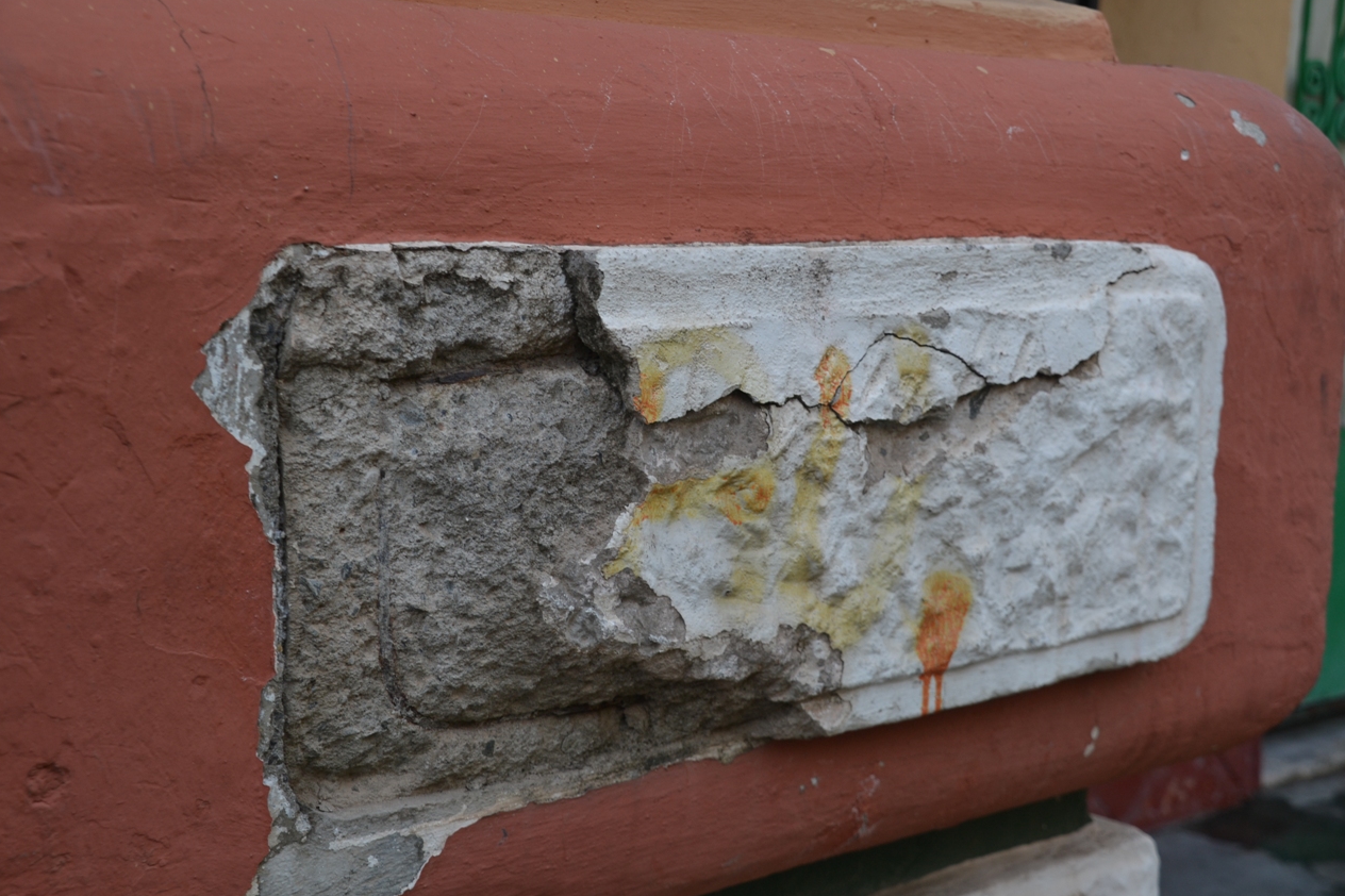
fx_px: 1830
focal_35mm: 49
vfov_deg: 27.5
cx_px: 683
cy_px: 446
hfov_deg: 40.4
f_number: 5.6
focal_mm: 32
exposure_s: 1/125
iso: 125
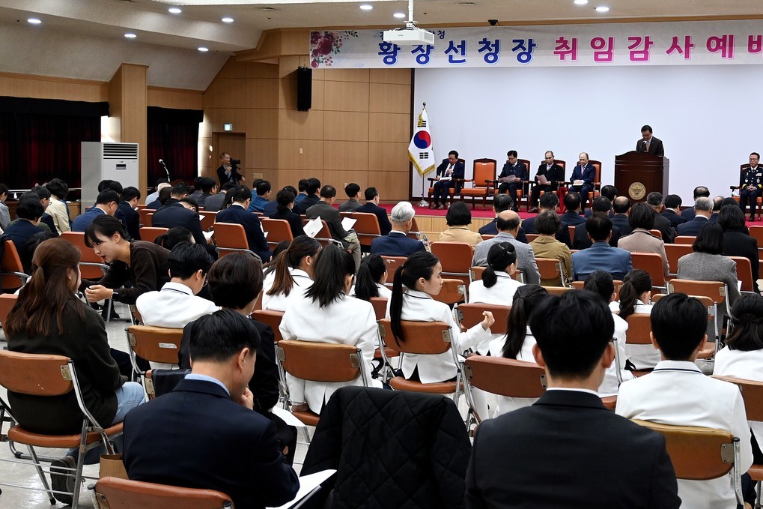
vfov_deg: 24.8
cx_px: 466
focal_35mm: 55
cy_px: 254
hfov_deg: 36.3
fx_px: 1158
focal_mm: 29
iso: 1100
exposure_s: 1/125
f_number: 4.8
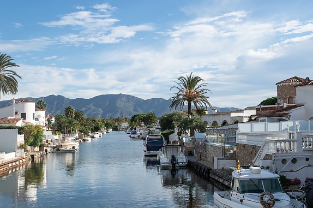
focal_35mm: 53
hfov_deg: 37.5
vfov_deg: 25.4
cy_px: 114
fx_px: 460
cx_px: 133
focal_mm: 38
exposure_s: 1/125
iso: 100
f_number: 11
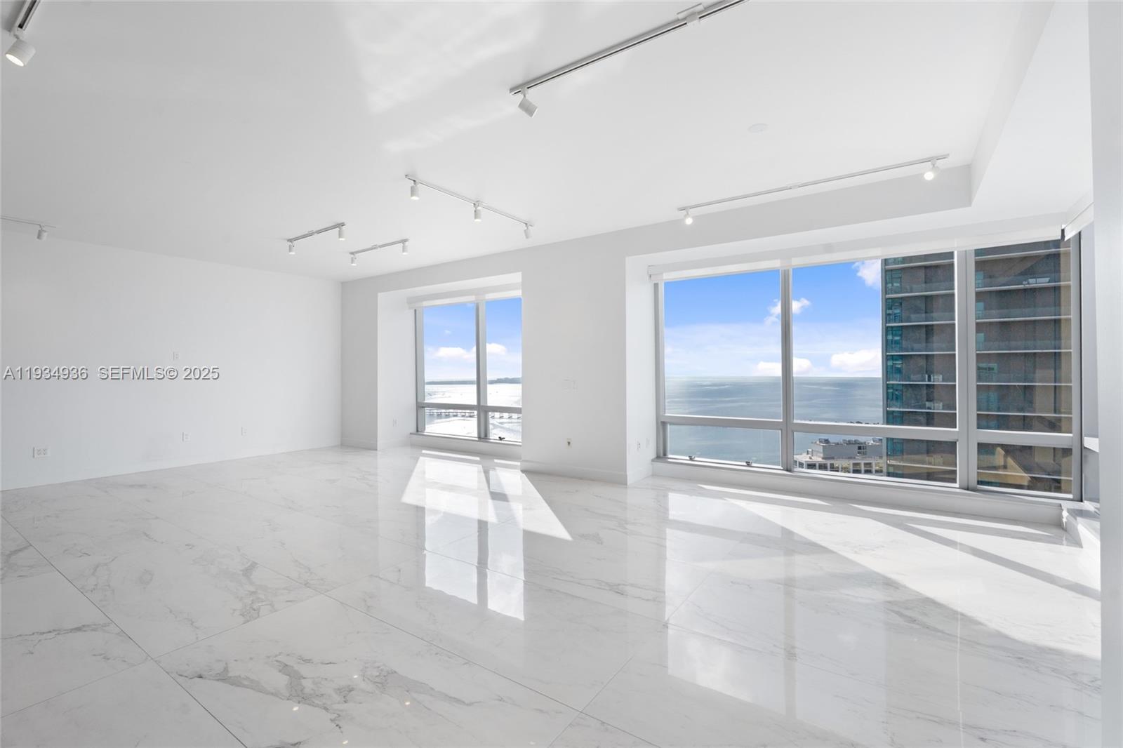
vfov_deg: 73.7
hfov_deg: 96.7
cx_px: 562
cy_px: 374
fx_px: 499
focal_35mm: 16
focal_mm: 16
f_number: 9
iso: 200
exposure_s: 1/80
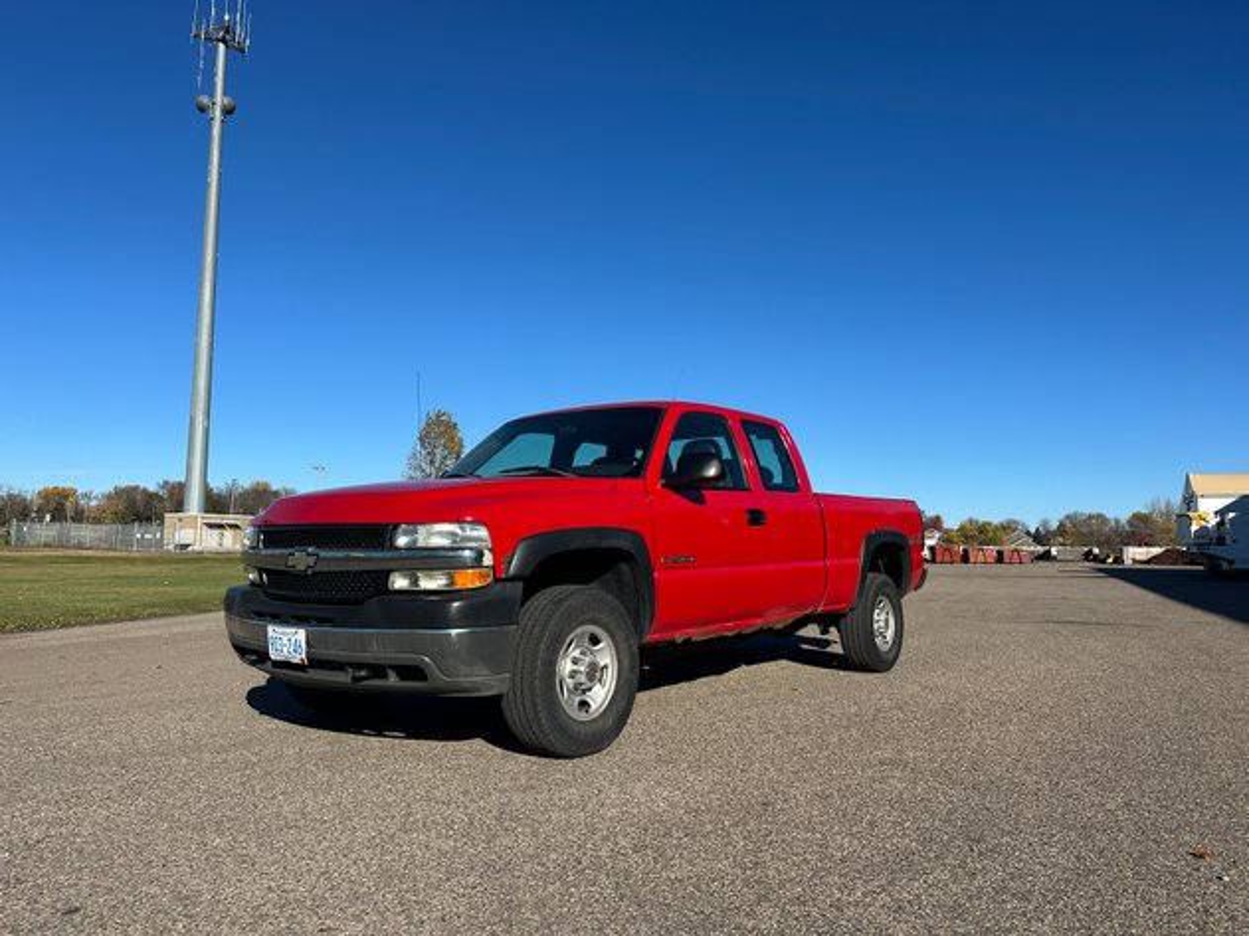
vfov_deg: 56.8
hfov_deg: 71.6
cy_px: 468
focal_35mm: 24
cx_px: 624
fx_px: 866
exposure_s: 1/5525
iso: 80
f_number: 1.78
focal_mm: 6.86
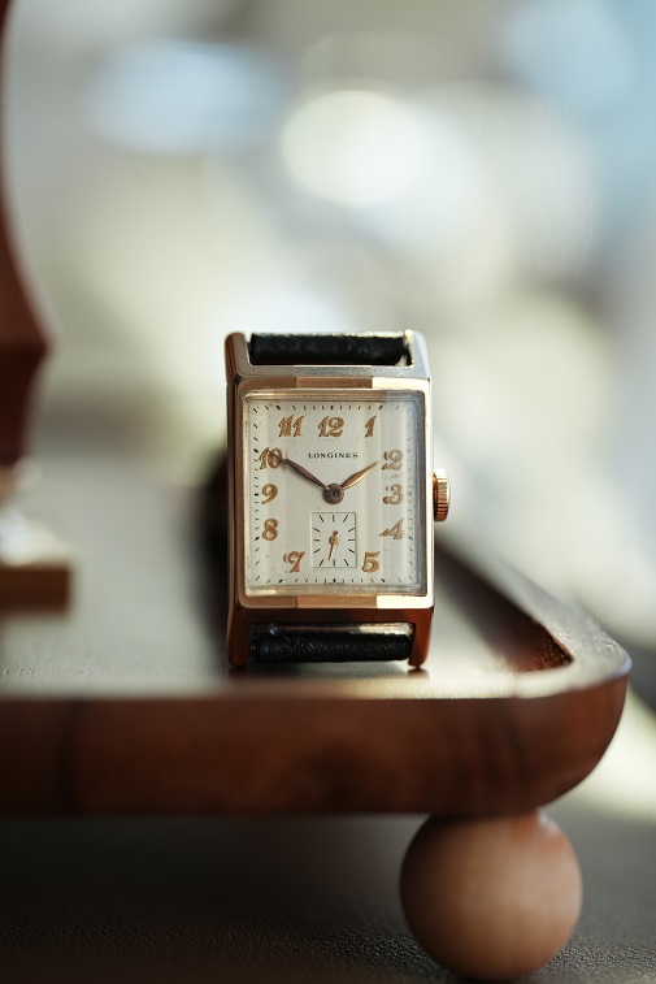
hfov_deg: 13.0
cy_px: 492
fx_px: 2868
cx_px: 328
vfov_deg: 19.5
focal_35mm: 105
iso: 500
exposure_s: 1/250
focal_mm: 105
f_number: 2.8
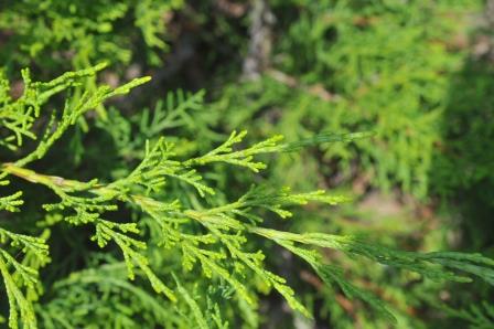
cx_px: 247
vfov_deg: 16.2
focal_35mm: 84
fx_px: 1152
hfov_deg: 24.2
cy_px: 164
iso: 1000
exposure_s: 1/640
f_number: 13
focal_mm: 56
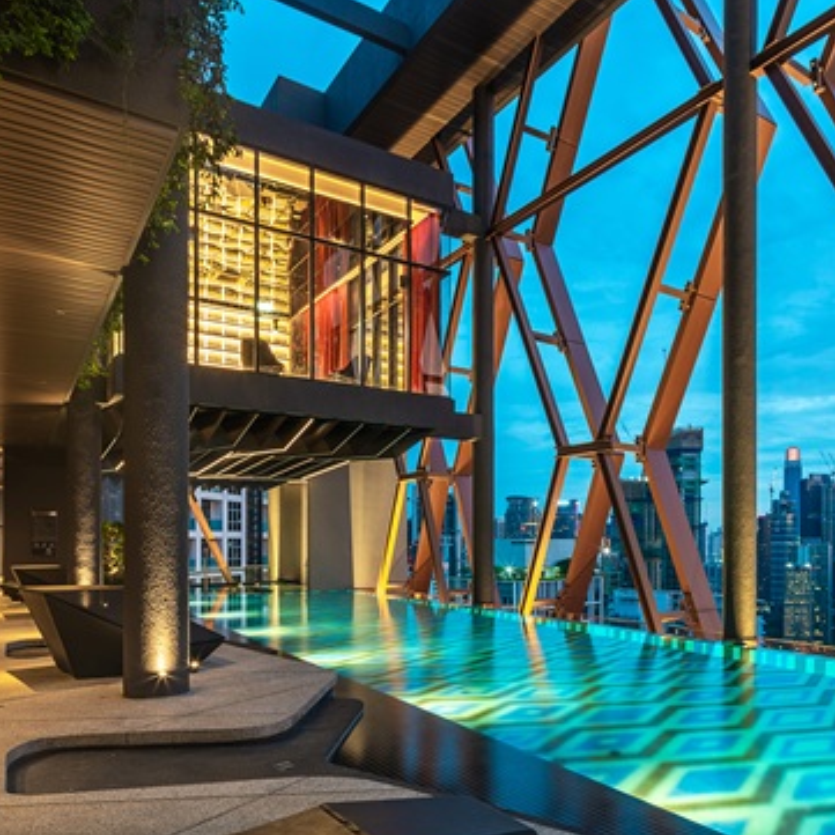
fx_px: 710
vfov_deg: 59.9
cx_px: 564
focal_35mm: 26
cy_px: 538
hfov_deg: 59.4
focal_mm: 15
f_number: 16
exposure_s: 4
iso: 100
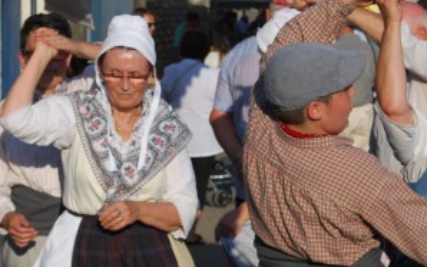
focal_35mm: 171
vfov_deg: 7.7
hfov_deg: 12.2
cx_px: 278
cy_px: 57
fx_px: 1989
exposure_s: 1/250
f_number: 8
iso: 100
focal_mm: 52
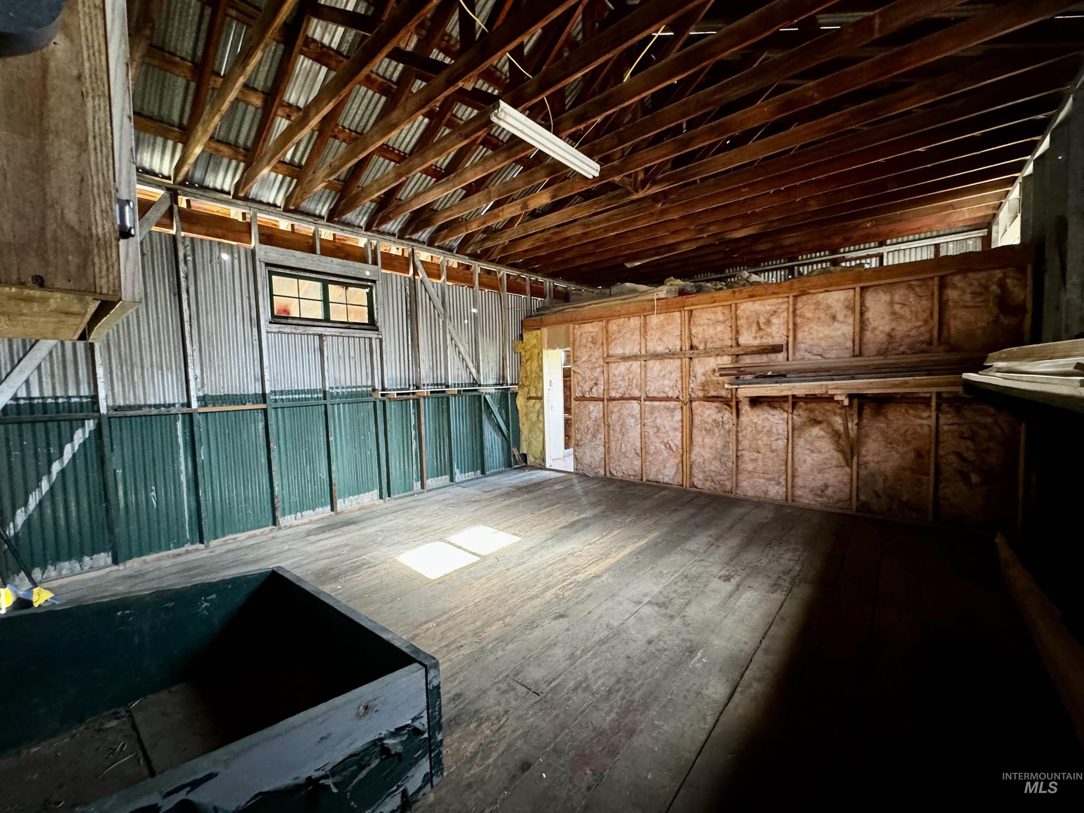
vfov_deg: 85.7
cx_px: 542
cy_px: 406
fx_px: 438
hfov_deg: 102.1
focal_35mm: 14
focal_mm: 2.22
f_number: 2.2
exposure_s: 1/60
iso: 640
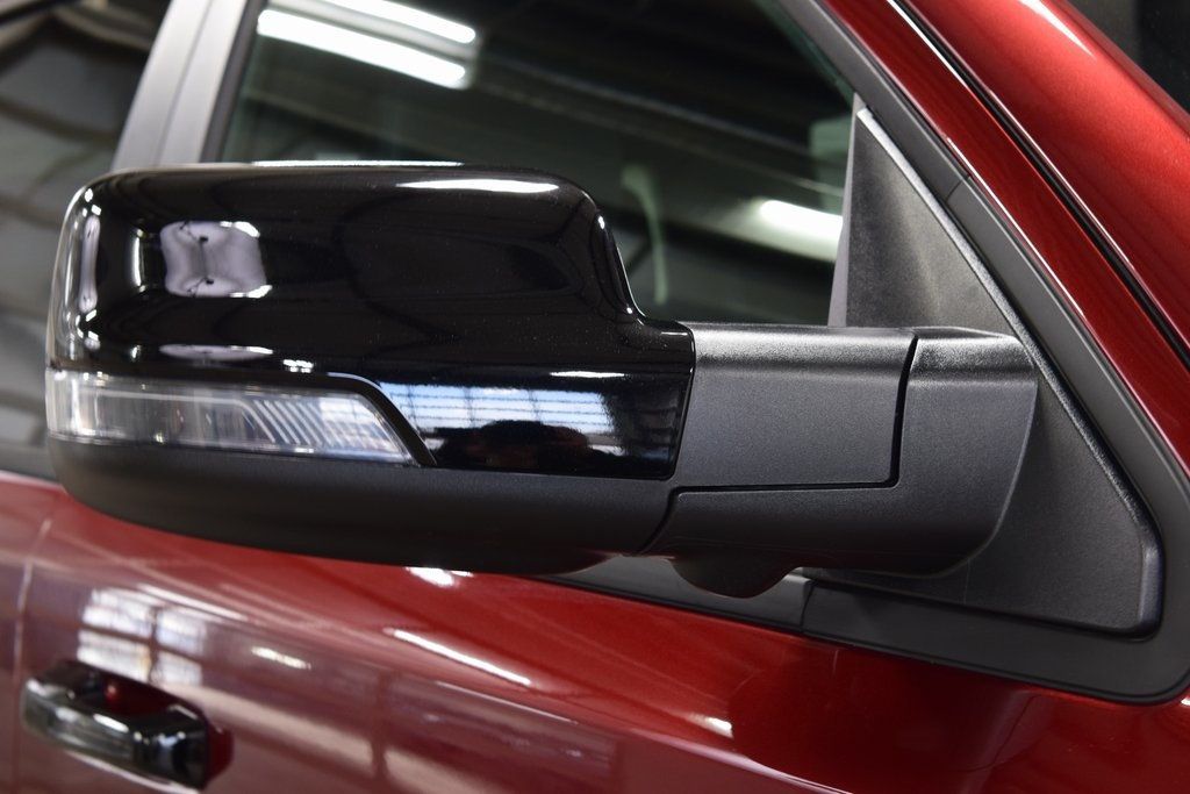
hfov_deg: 33.4
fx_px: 1983
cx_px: 595
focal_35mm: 60
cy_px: 397
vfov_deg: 22.6
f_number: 6.3
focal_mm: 40
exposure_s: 1/15
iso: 640
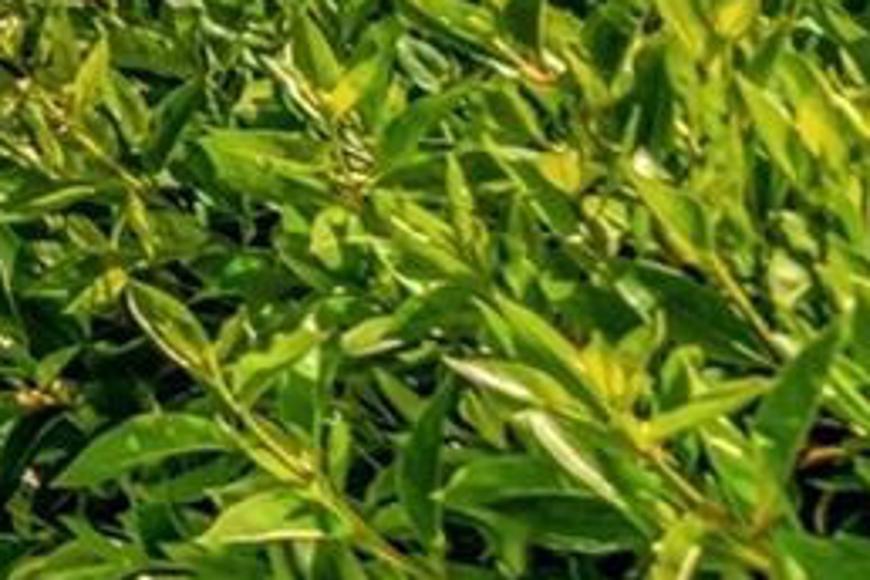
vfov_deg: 13.3
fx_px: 2337
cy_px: -290
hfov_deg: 13.4
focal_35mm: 97
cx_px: -1362
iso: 400
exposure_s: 1/2000
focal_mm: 15.6
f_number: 8
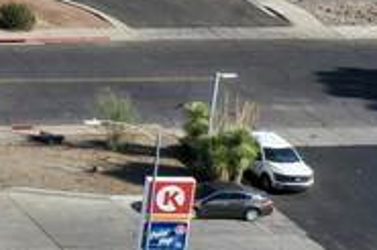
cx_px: -901
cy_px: -105
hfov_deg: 8.3
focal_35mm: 194
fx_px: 2030
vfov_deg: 7.0
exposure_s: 1/500
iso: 100
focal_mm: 10.26
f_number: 5.6
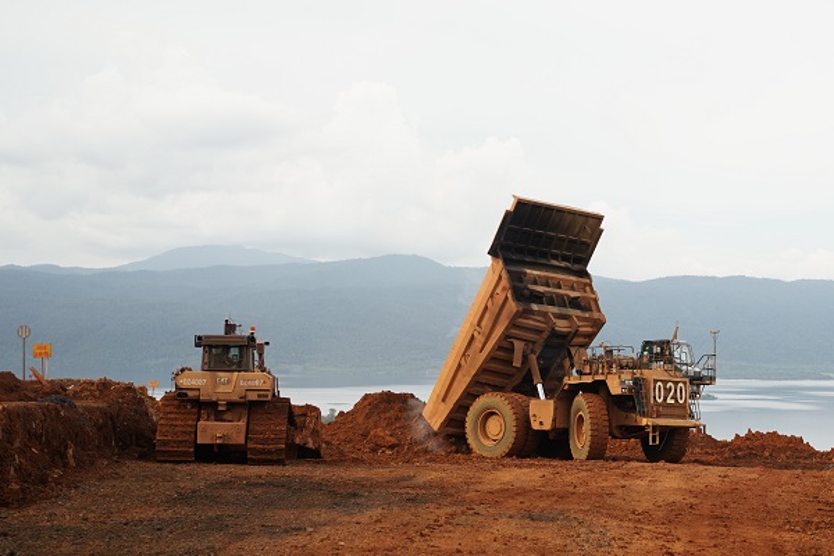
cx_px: 417
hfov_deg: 36.2
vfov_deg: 24.6
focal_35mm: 55
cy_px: 278
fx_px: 1274
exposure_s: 1/320
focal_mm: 55
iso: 100
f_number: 2.5
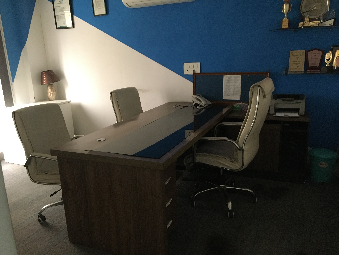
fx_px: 284
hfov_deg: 61.7
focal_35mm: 29
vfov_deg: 48.2
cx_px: 170
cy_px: 128
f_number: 2.2
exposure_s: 1/17
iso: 200
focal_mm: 4.15
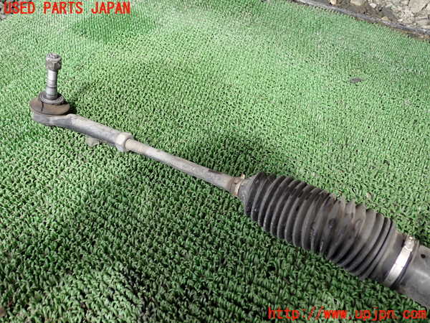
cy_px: 162
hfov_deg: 60.0
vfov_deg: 46.8
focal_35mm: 30
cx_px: 215
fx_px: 373
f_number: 2.3
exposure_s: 1/200
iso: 100
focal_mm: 5.4
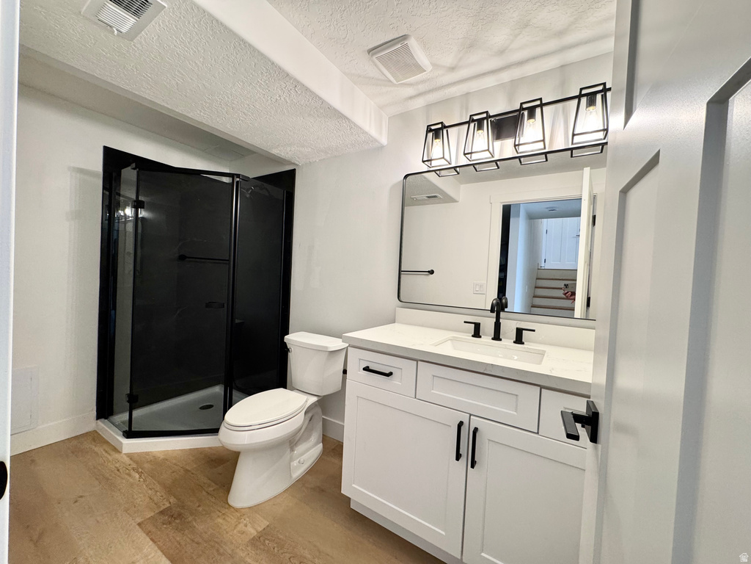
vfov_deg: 85.7
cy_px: 282
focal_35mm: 14
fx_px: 304
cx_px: 376
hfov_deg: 102.1
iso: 200
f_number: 2.2
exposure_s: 1/120
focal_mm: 2.22
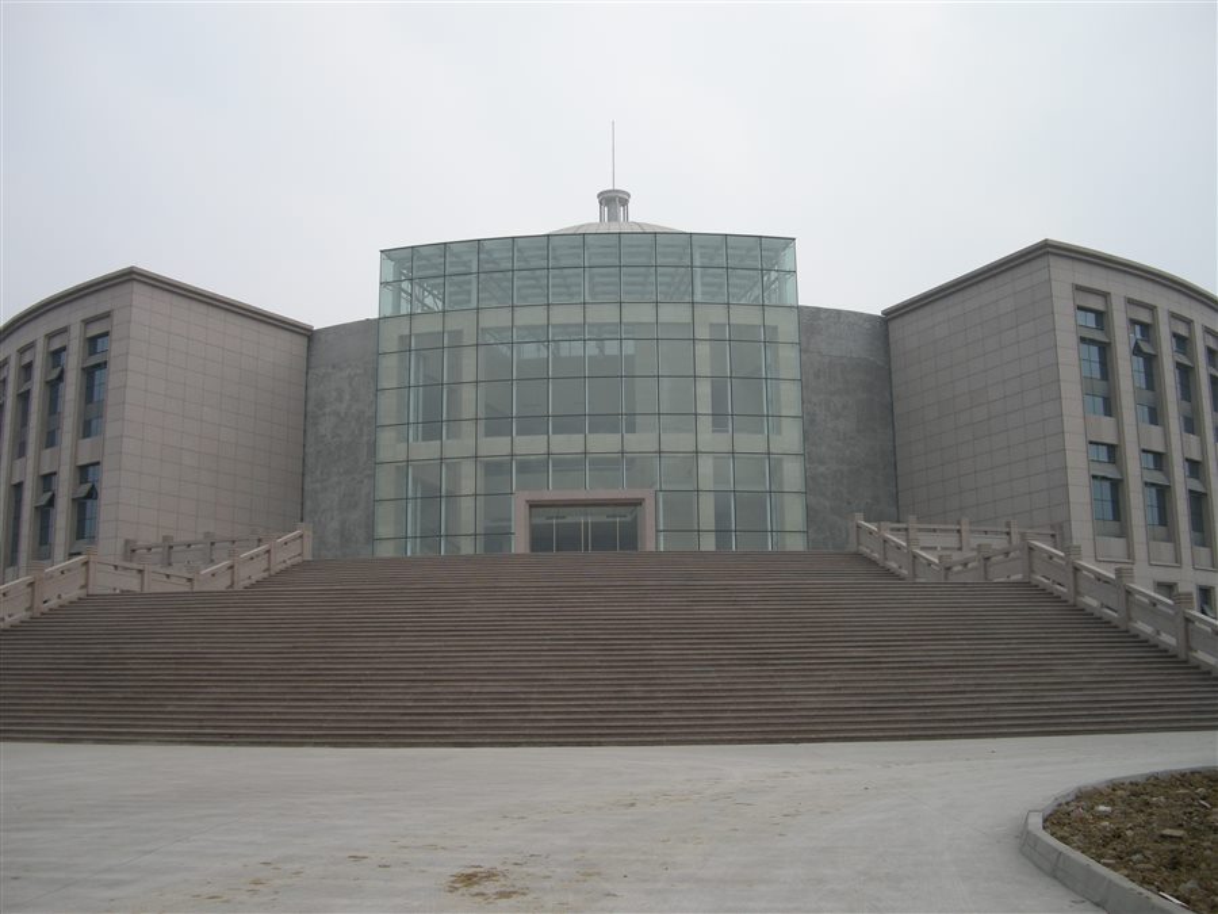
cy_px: 457
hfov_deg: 50.1
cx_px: 609
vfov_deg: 38.7
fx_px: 1302
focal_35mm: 37
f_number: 2.8
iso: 64
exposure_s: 1/526
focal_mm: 7.9
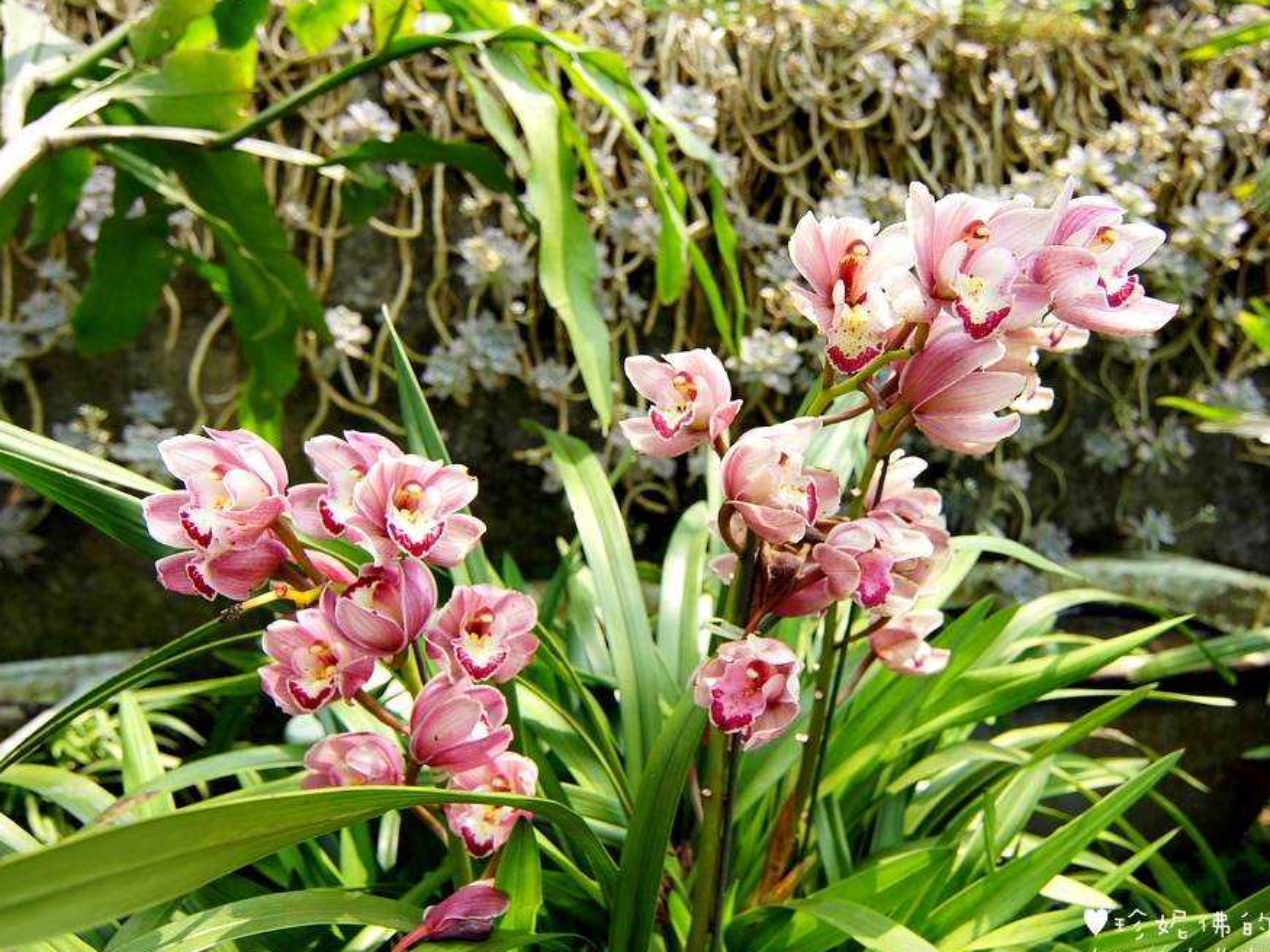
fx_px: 990
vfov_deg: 51.3
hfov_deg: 65.0
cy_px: 490
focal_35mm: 27
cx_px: 733
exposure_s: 1/125
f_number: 5.6
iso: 100
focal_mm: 16
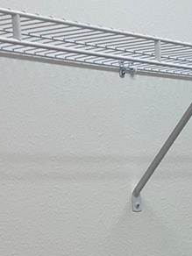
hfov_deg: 13.1
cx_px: 289
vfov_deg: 17.4
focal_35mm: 107
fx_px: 791
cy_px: 316
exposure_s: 1/120
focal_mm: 5.1
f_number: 1.6
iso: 80
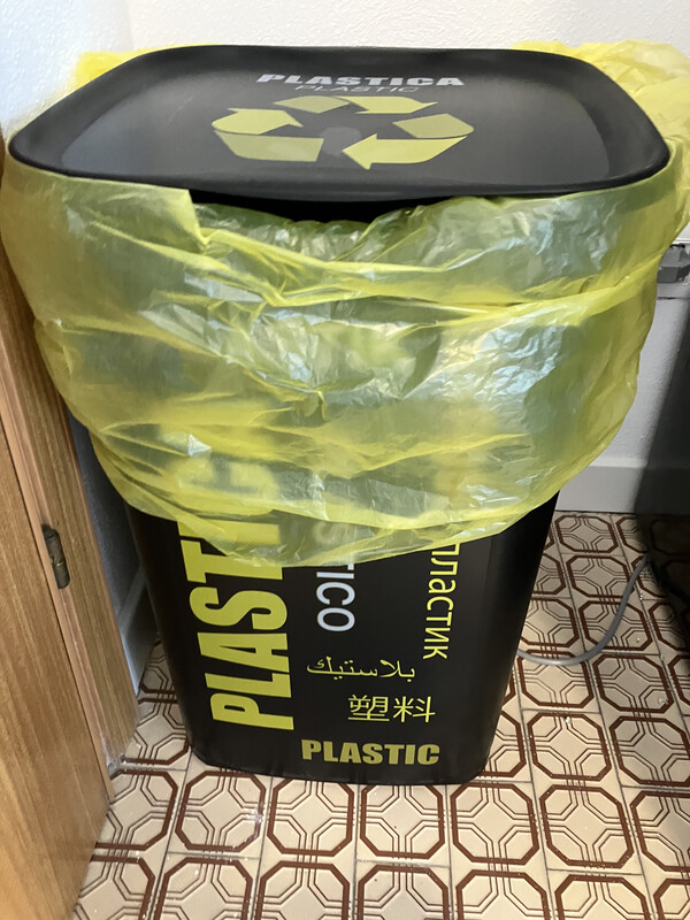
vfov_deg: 63.4
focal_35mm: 28
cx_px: 345
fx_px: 744
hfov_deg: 49.7
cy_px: 460
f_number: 1.8
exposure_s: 1/30
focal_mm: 3.99
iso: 500
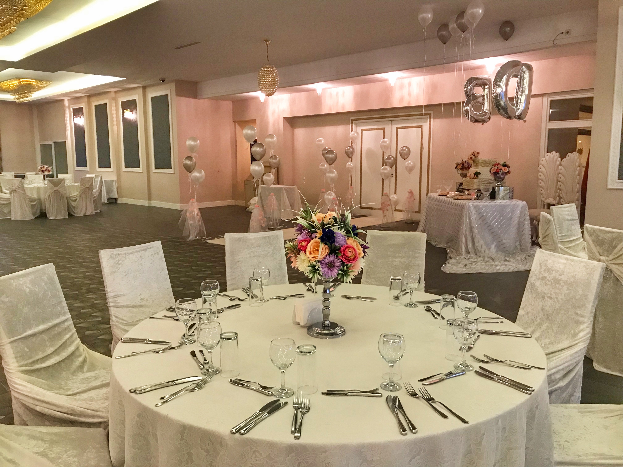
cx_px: 312
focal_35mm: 28
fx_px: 504
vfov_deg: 49.7
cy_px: 234
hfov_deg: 63.4
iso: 100
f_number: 1.8
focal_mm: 3.99
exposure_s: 1/14
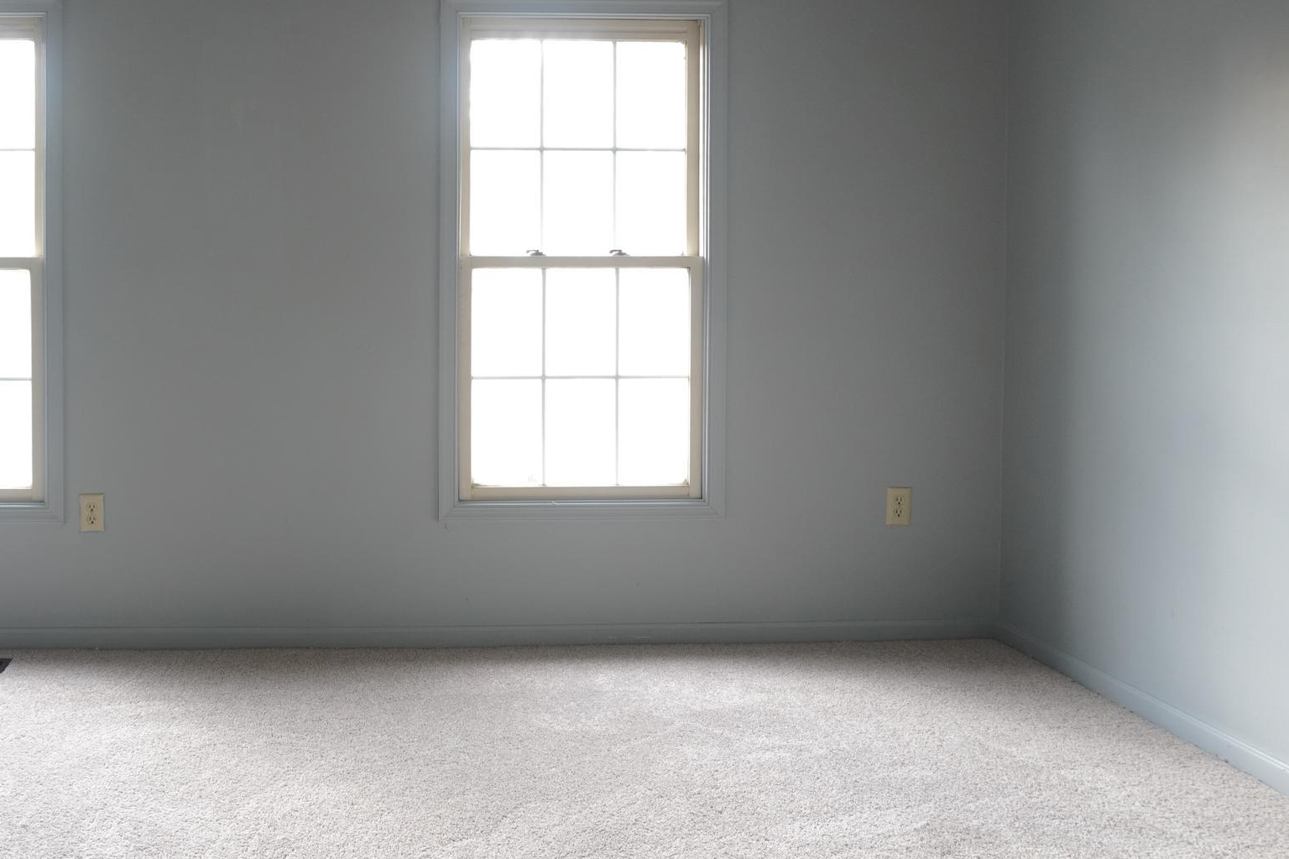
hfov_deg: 57.9
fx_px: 1146
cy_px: 422
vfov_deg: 41.1
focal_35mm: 32
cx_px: 474
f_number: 8
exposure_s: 1/6
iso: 800
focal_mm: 16
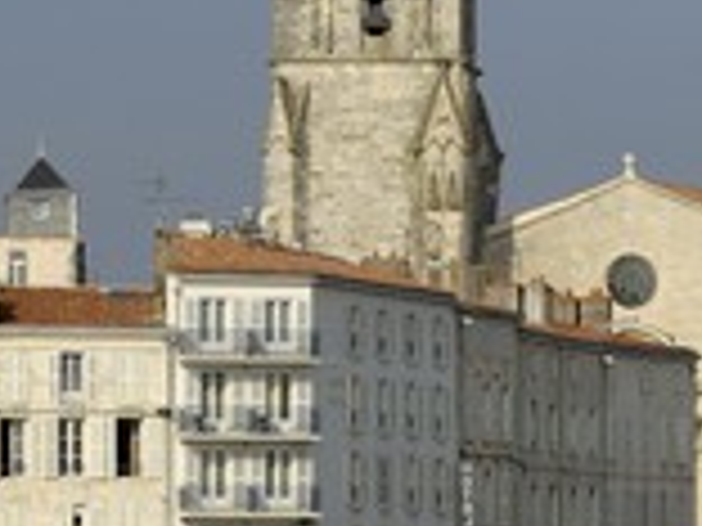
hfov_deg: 5.4
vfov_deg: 4.0
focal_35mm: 369
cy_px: 279
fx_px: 7489
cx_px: 461
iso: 100
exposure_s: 1/400
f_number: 6.7
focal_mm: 95
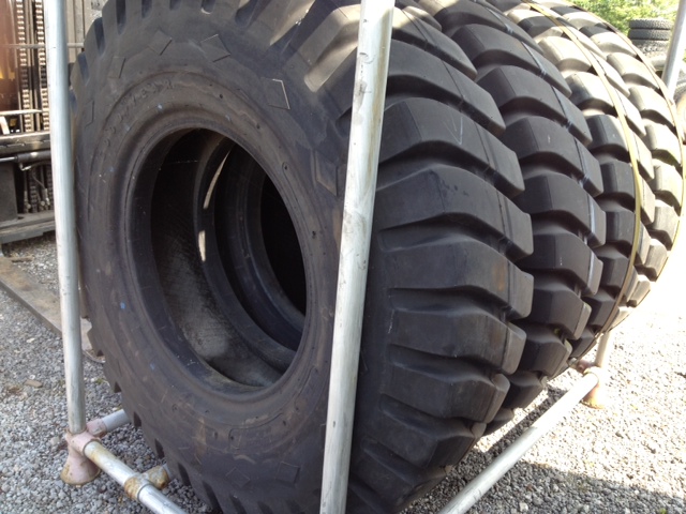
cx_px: 343
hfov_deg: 52.6
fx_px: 694
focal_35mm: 35
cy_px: 257
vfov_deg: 40.7
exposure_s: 1/172
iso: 64
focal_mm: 4.28
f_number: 2.4
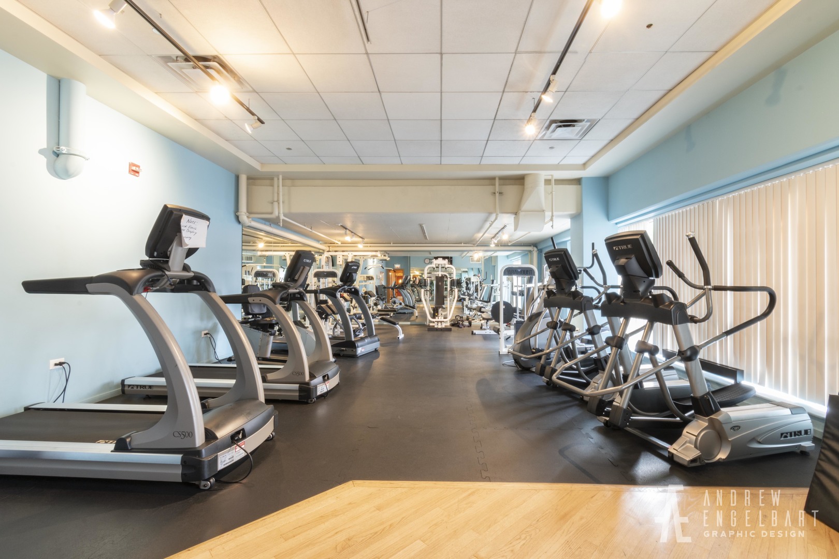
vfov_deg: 77.3
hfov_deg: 100.4
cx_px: 420
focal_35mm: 15
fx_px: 350
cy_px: 280
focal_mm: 10
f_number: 20
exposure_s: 6
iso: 125
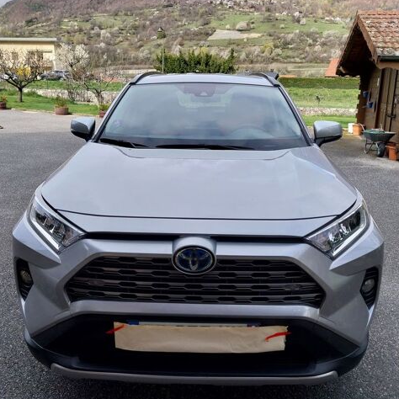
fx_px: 404
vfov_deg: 52.5
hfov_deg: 52.5
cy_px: 183
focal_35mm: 31
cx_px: 198
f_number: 1.8
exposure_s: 1/522
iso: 25
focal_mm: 4
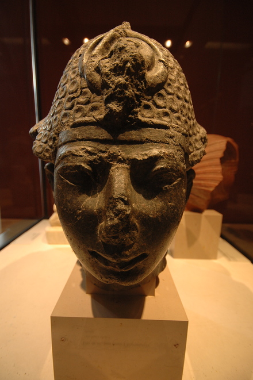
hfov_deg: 72.0
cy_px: 190
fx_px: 174
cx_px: 126
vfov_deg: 95.0
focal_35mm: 16
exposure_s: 1/30
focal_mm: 11
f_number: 4.2
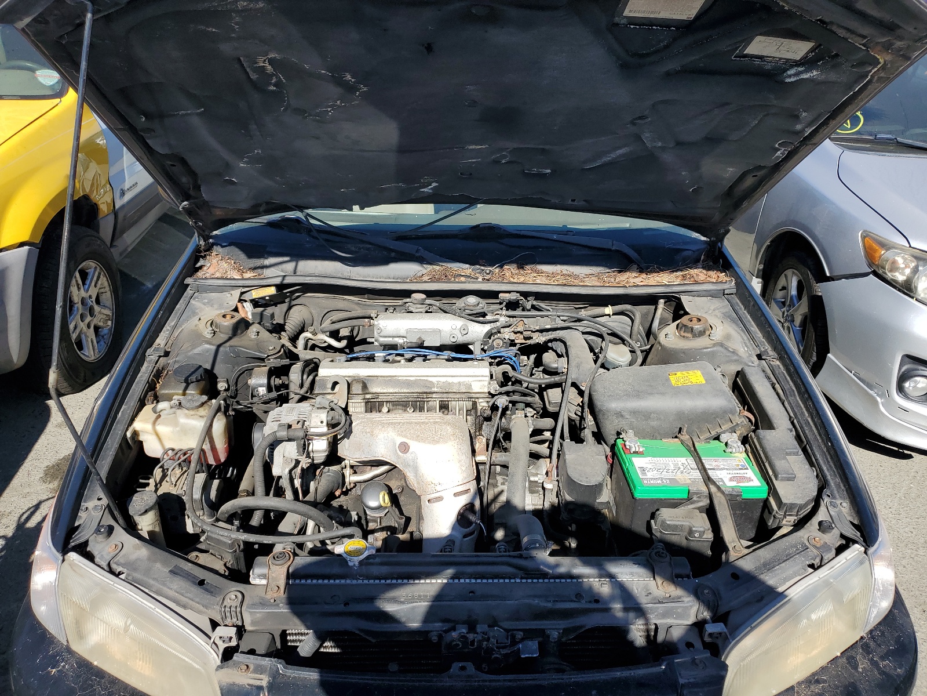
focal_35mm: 26
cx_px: 464
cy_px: 348
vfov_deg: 53.1
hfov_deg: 67.3
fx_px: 696
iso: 50
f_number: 1.5
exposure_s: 1/2000
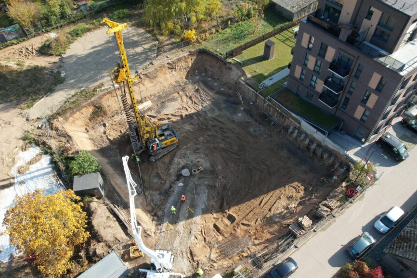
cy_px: 162
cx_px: 205
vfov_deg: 49.4
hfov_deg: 69.4
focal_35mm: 26
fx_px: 301
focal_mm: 8.38
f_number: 2.8
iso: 130
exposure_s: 1/725
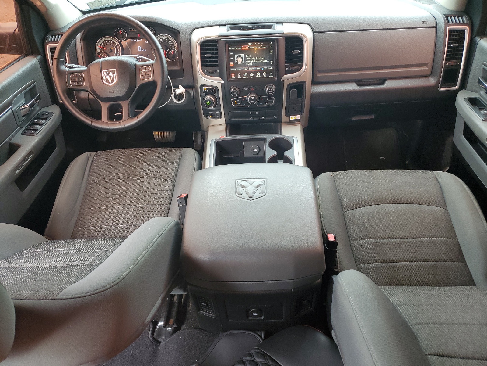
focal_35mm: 26
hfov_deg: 67.3
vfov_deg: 53.1
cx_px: 244
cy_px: 183
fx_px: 366
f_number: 1.5
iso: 68
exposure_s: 1/120
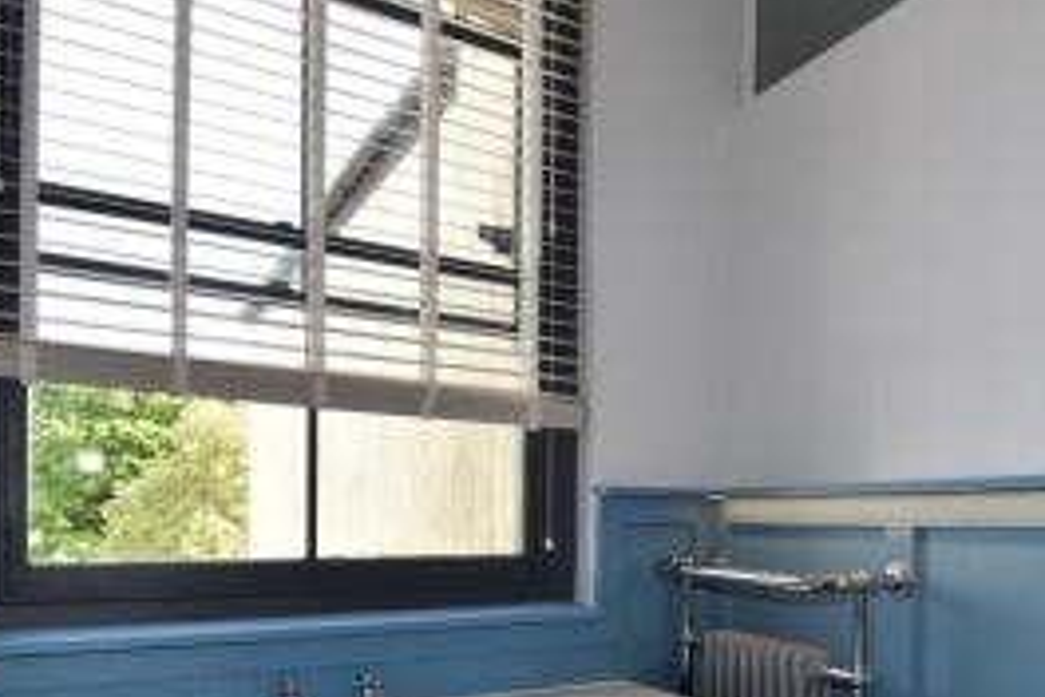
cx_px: 629
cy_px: 533
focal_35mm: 27
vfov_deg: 46.0
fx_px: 784
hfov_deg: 66.7
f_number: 5.6
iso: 100
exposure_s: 1/50
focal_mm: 10
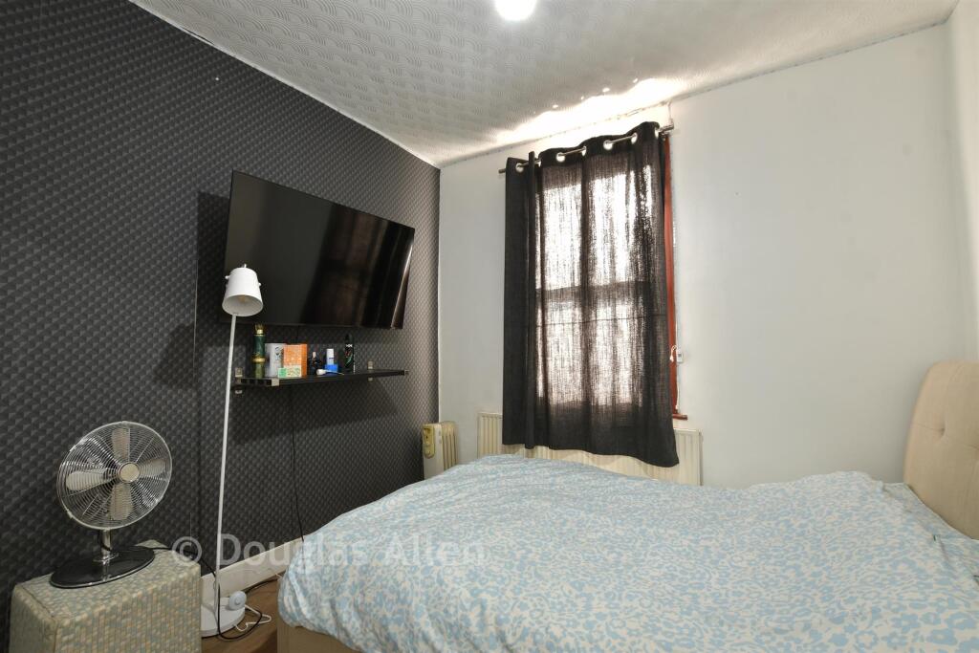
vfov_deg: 77.3
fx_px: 408
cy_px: 326
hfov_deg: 100.4
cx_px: 490
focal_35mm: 15
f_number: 8
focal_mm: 10
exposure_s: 1
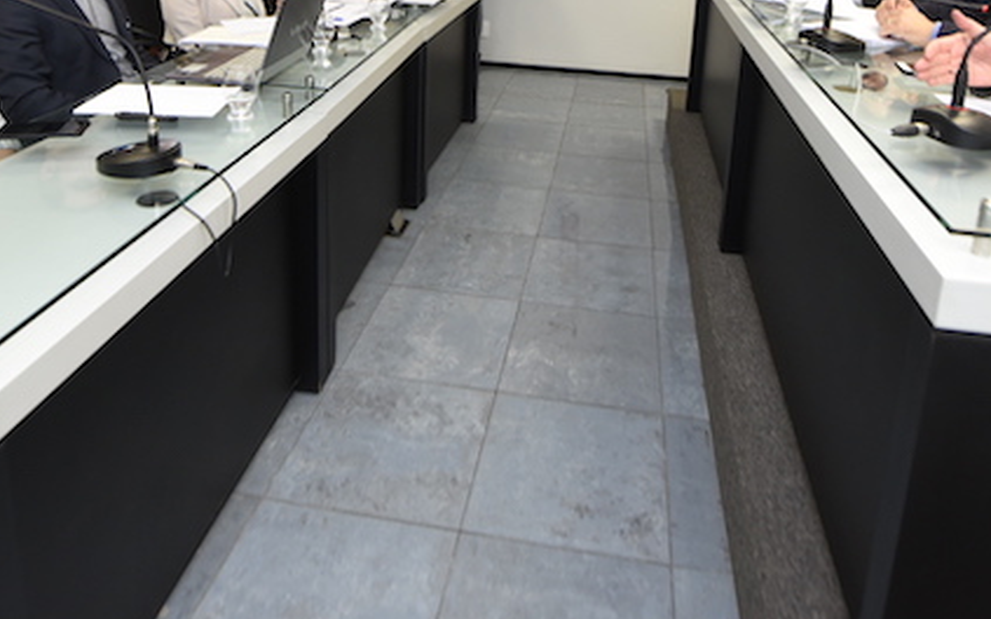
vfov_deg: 41.5
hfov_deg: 68.4
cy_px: 36
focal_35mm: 27
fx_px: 729
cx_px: 525
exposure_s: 1/200
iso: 1600
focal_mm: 14
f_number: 3.5
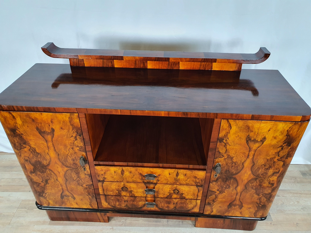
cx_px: 156
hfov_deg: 67.3
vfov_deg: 53.1
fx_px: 234
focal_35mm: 26
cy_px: 116
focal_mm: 4.3
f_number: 2.4
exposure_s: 1/50
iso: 320
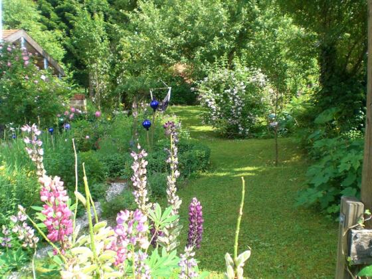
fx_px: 408
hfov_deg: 49.0
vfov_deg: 37.7
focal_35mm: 38
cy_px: 140
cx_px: 186
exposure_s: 1/160
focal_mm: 6.3
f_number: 3.1
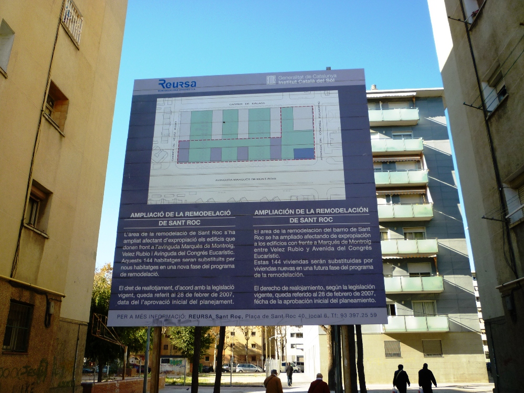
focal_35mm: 29
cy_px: 196
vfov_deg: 48.2
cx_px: 262
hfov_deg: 61.6
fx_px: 439
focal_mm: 5.2
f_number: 3.3
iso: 80
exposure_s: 1/320
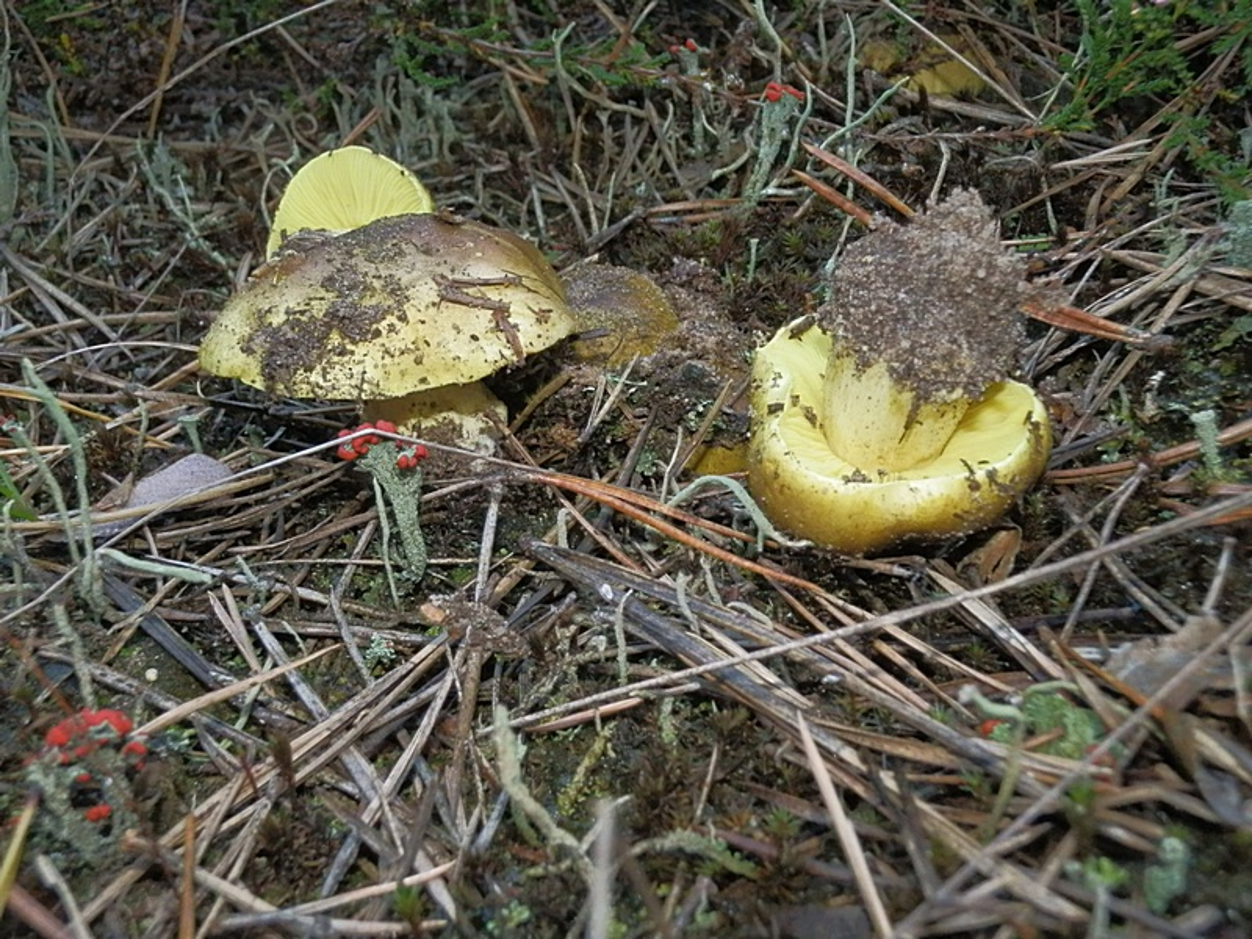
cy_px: 470
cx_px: 626
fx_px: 1338
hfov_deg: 50.1
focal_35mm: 37
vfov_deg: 38.7
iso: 800
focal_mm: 6.7
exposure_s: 1/40
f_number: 9.9
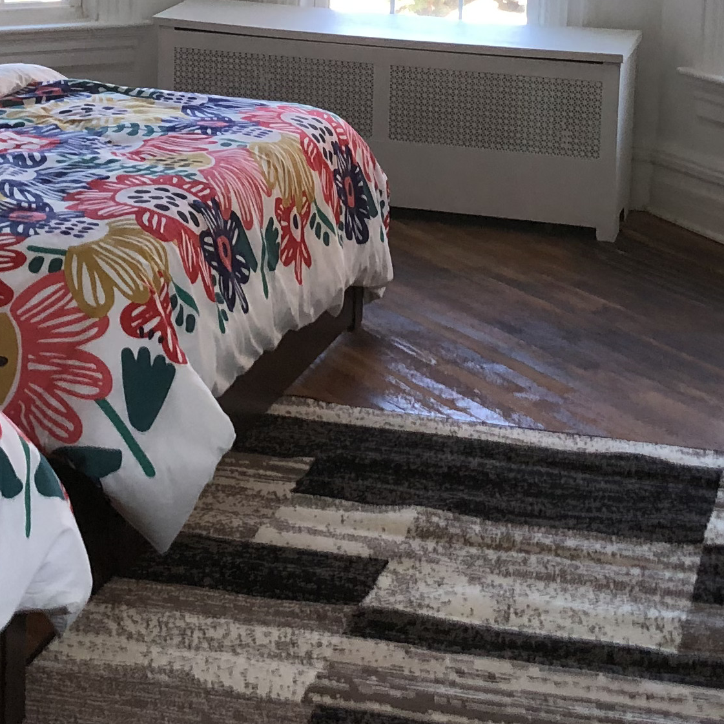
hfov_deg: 19.5
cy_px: -17
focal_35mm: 89
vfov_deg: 18.9
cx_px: 395
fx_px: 2106
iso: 25
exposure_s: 1/30
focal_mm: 3.99
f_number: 1.8
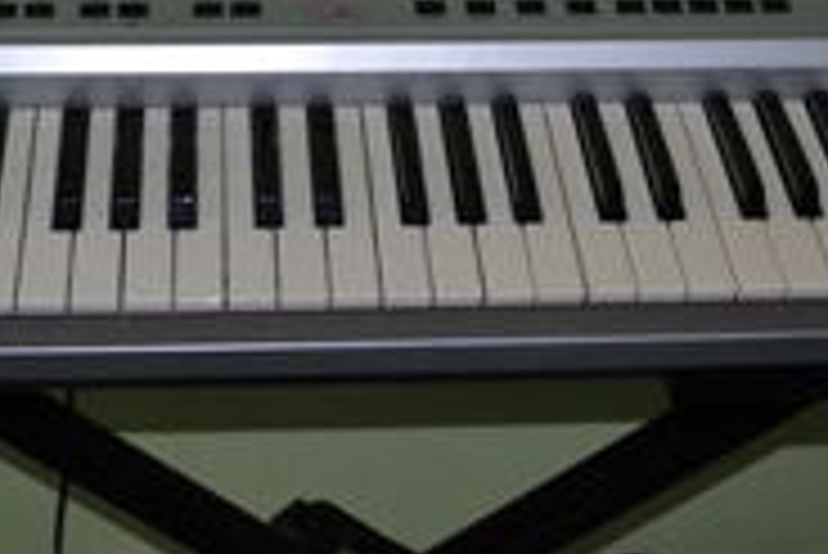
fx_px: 1980
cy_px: -158
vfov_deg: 15.2
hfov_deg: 23.6
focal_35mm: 86
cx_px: 360
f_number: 3.8
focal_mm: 22
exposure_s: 1/60
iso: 1000
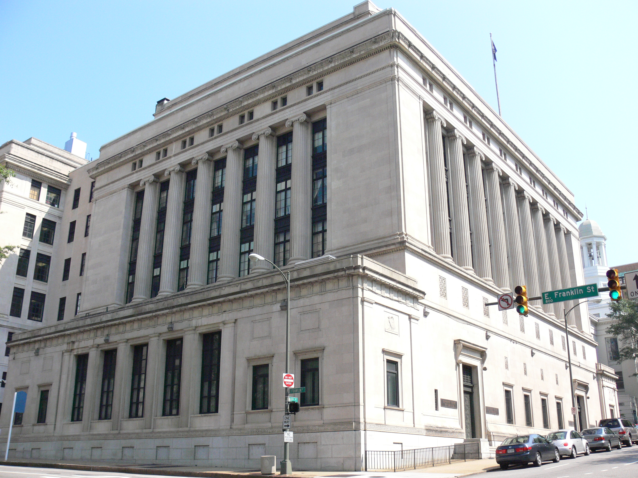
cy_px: 239
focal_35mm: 35
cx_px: 319
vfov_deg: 40.7
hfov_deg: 52.6
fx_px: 645
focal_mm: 7.4
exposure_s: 1/1000
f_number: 4
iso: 200
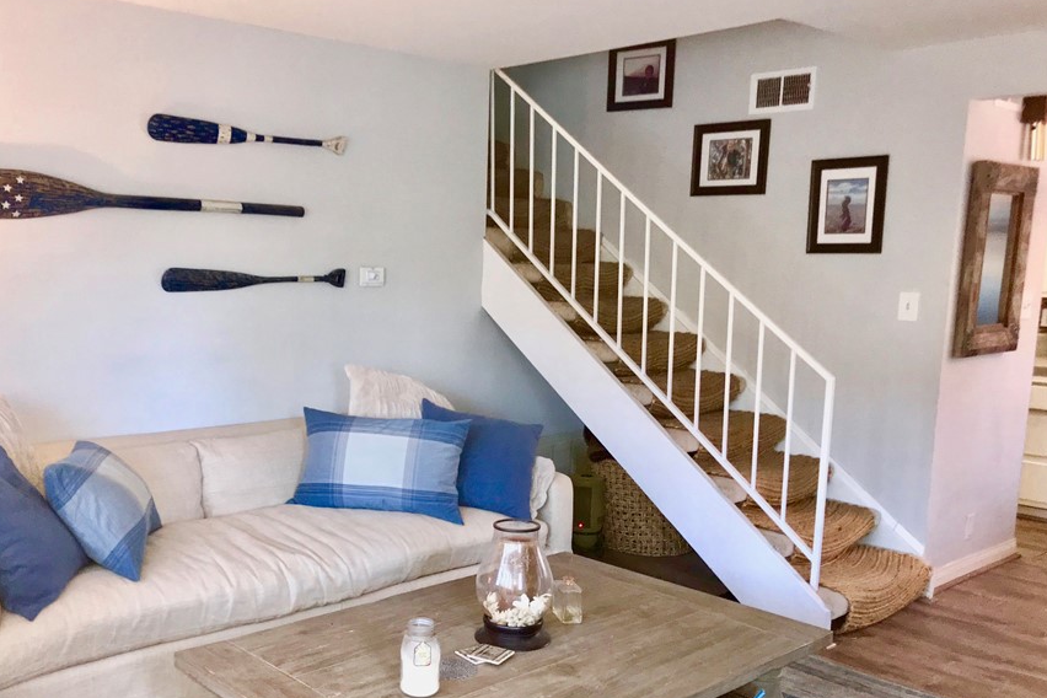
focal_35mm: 35
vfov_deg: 37.7
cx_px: 431
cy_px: 419
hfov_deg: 54.1
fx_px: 1018
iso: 64
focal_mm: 3.99
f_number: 1.8
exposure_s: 1/30
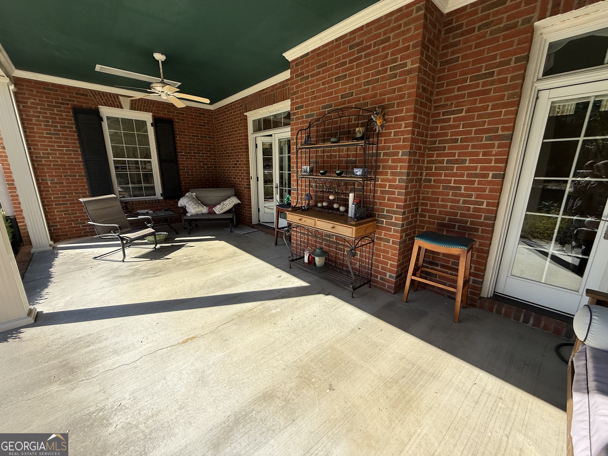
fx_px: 246
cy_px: 228
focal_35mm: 14
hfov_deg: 102.1
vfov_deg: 85.7
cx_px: 304
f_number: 2.2
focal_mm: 2.22
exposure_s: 1/1068
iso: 50
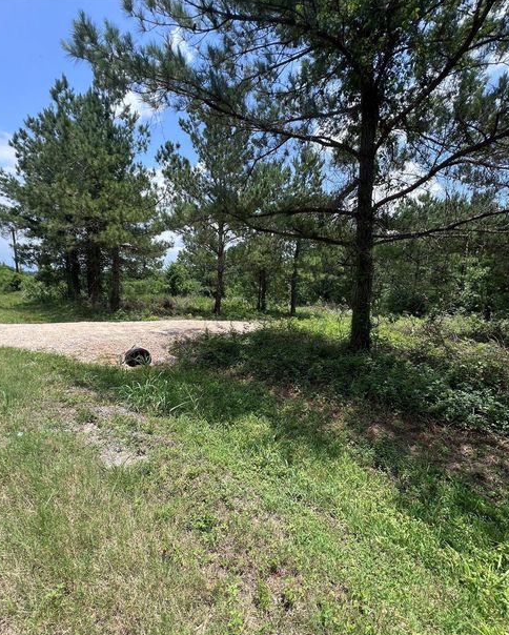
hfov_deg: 88.0
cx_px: 253
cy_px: 345
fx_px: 263
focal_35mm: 14
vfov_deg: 100.4
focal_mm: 1.57
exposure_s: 1/605
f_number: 1.8
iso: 32
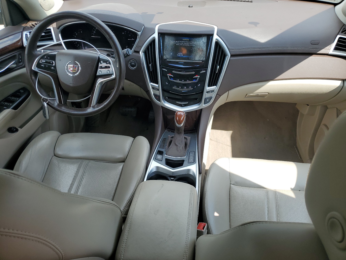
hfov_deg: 67.3
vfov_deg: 53.1
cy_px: 130
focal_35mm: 26
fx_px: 260
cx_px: 173
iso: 50
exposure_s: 1/625
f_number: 1.5
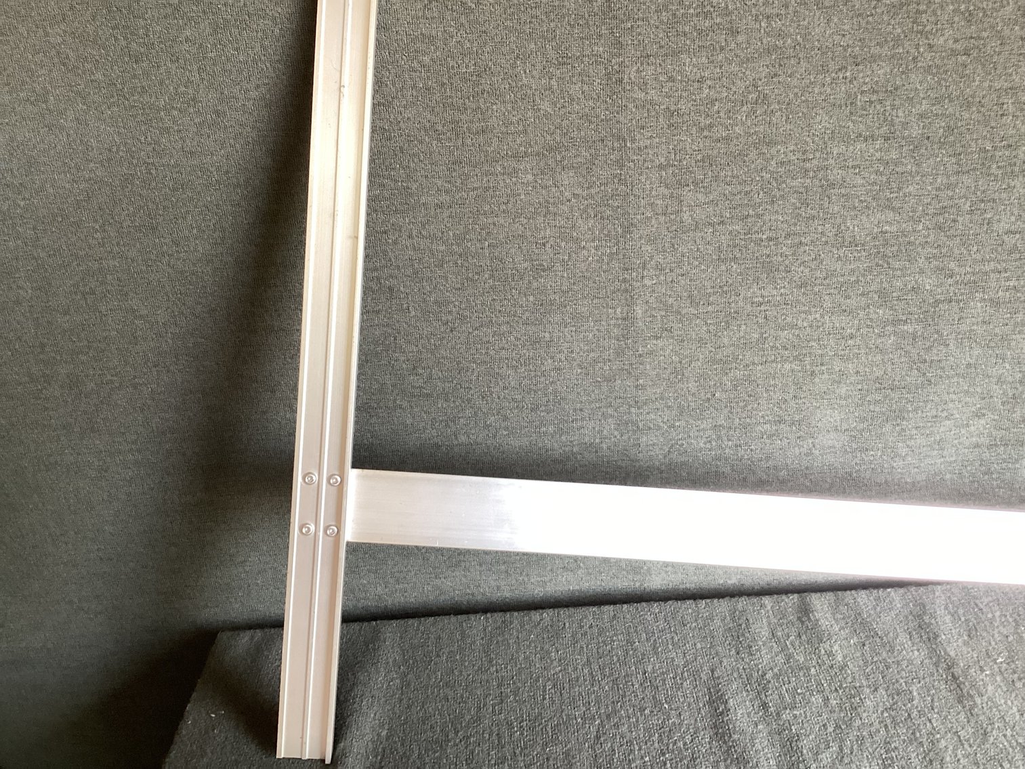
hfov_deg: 58.3
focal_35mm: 31
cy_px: 384
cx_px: 512
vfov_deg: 45.4
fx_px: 918
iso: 160
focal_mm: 3.3
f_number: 2.4
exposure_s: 1/50
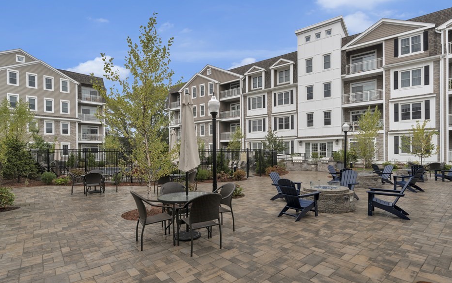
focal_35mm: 18
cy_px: 158
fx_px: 222
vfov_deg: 64.8
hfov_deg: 91.1
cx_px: 232
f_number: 11
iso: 320
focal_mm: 16
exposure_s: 1/80
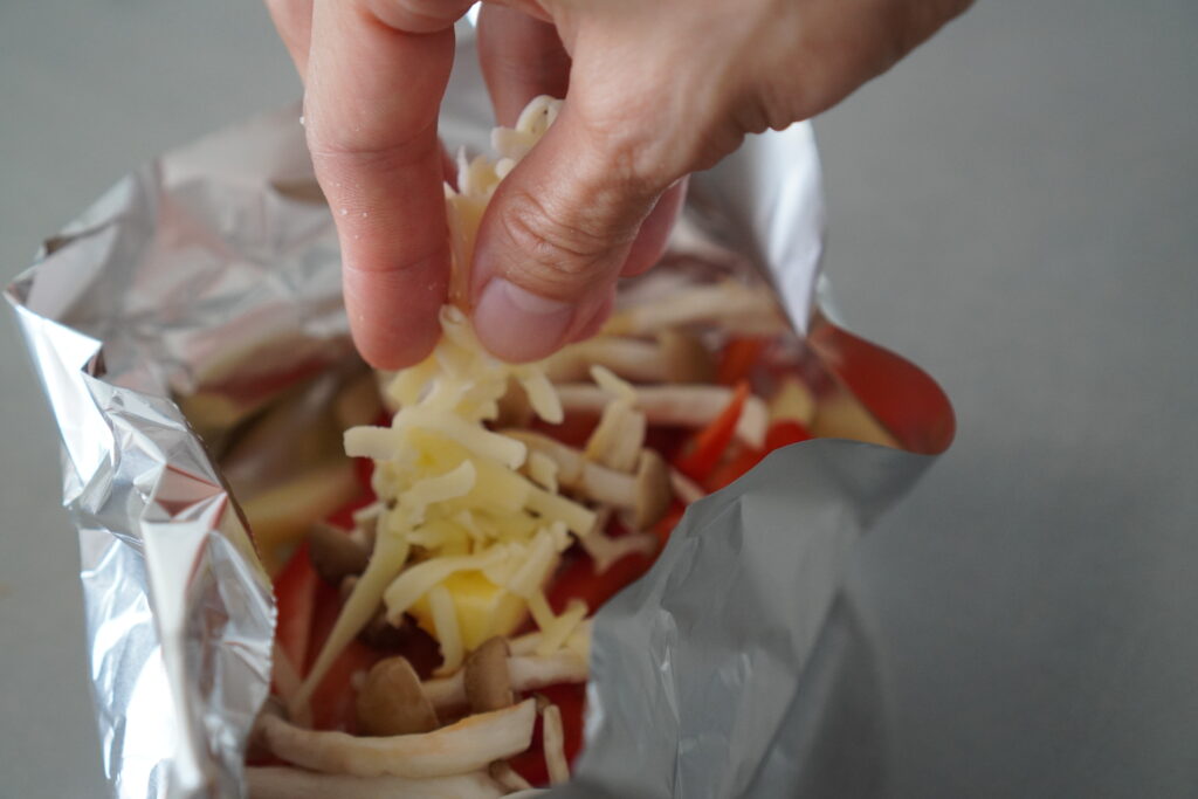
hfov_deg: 37.8
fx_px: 1747
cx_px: 599
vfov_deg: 25.8
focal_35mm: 52
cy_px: 400
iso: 1250
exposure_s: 1/160
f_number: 4
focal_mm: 35
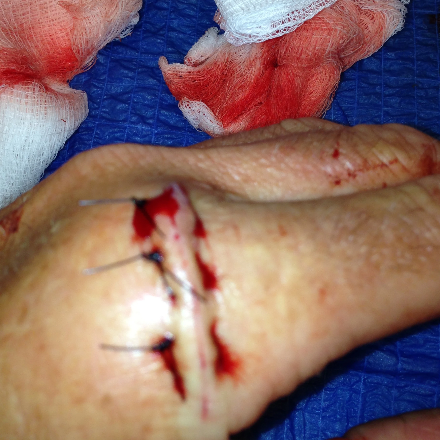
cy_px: 146
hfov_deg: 39.1
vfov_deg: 38.7
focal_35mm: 43
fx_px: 618
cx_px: 200
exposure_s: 1/171
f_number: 2.4
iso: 50
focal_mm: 4.13
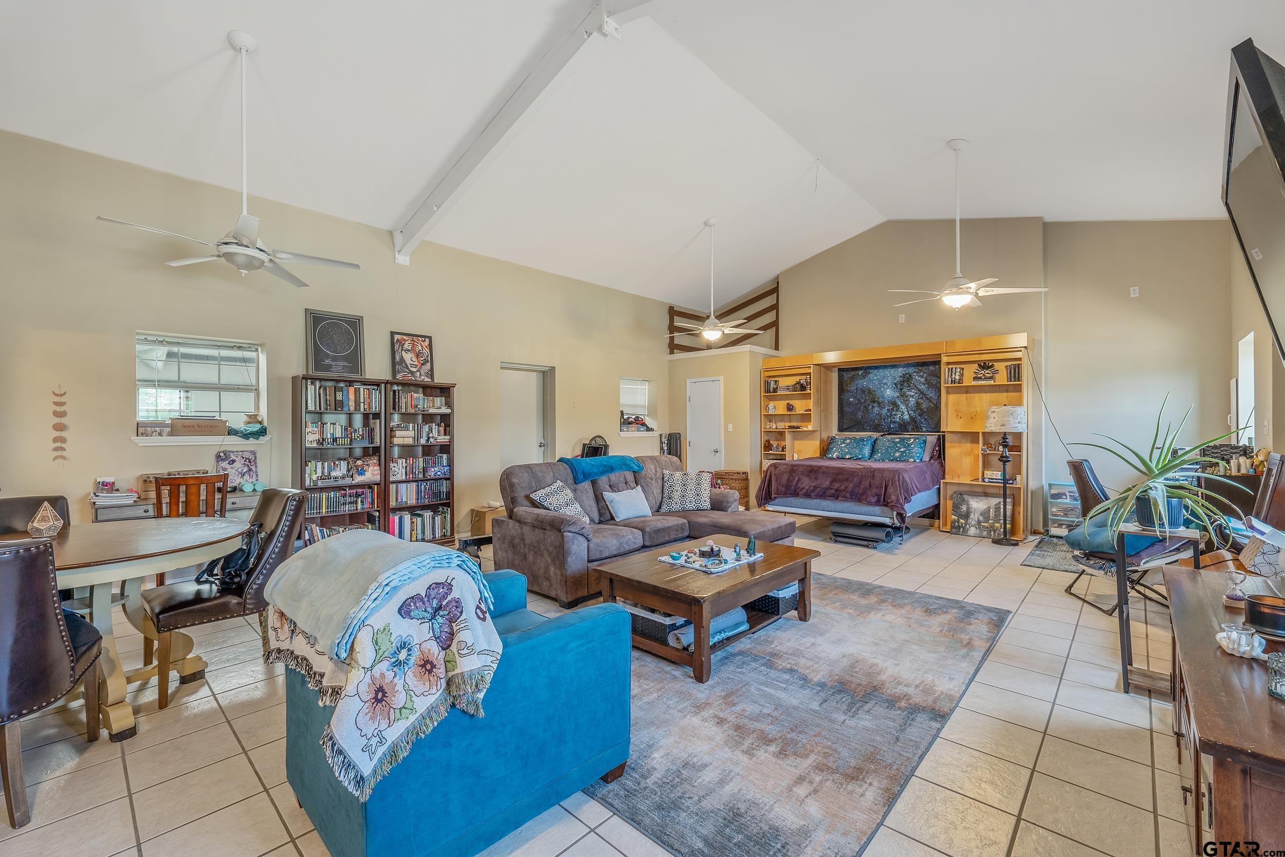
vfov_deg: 77.3
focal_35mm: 15
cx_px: 642
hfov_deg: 100.4
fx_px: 535
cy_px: 428
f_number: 8
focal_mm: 15
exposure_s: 1/8
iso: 800
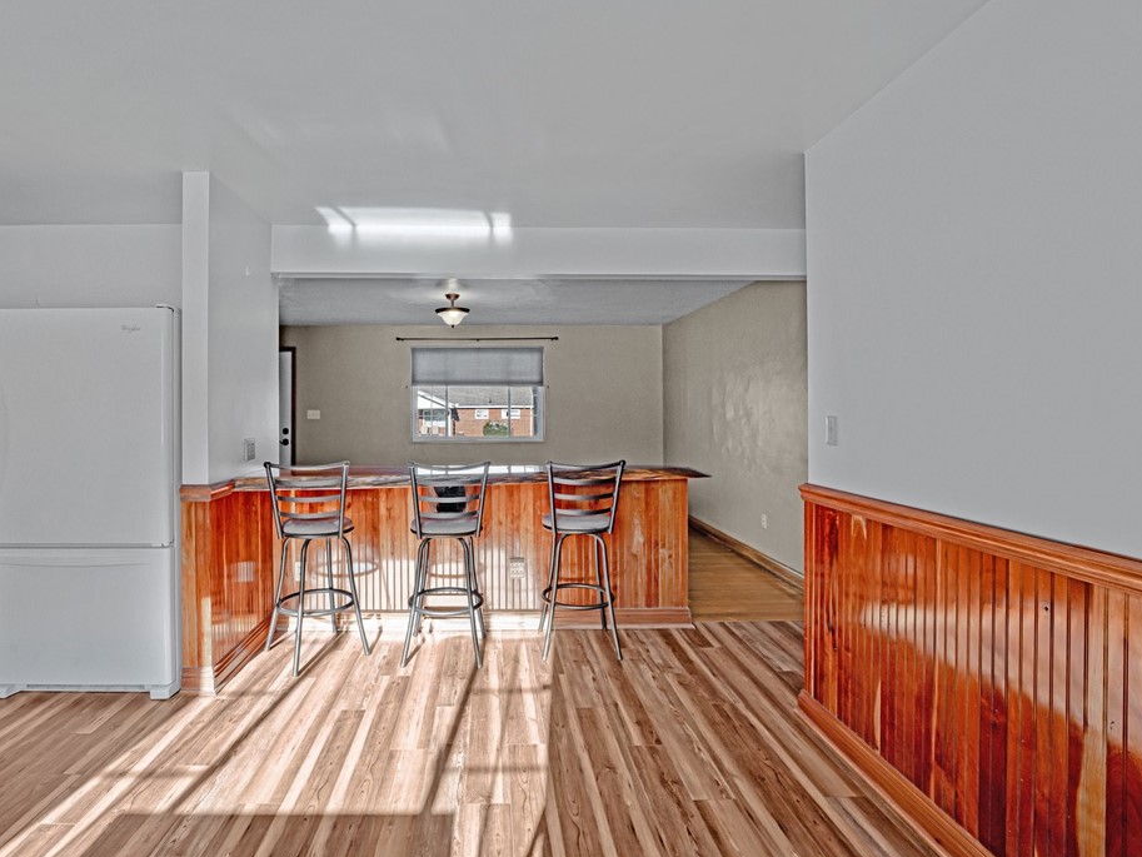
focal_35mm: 17
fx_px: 554
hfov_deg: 91.2
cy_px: 441
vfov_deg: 75.4
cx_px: 499
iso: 500
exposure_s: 1/500
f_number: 11
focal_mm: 14.7
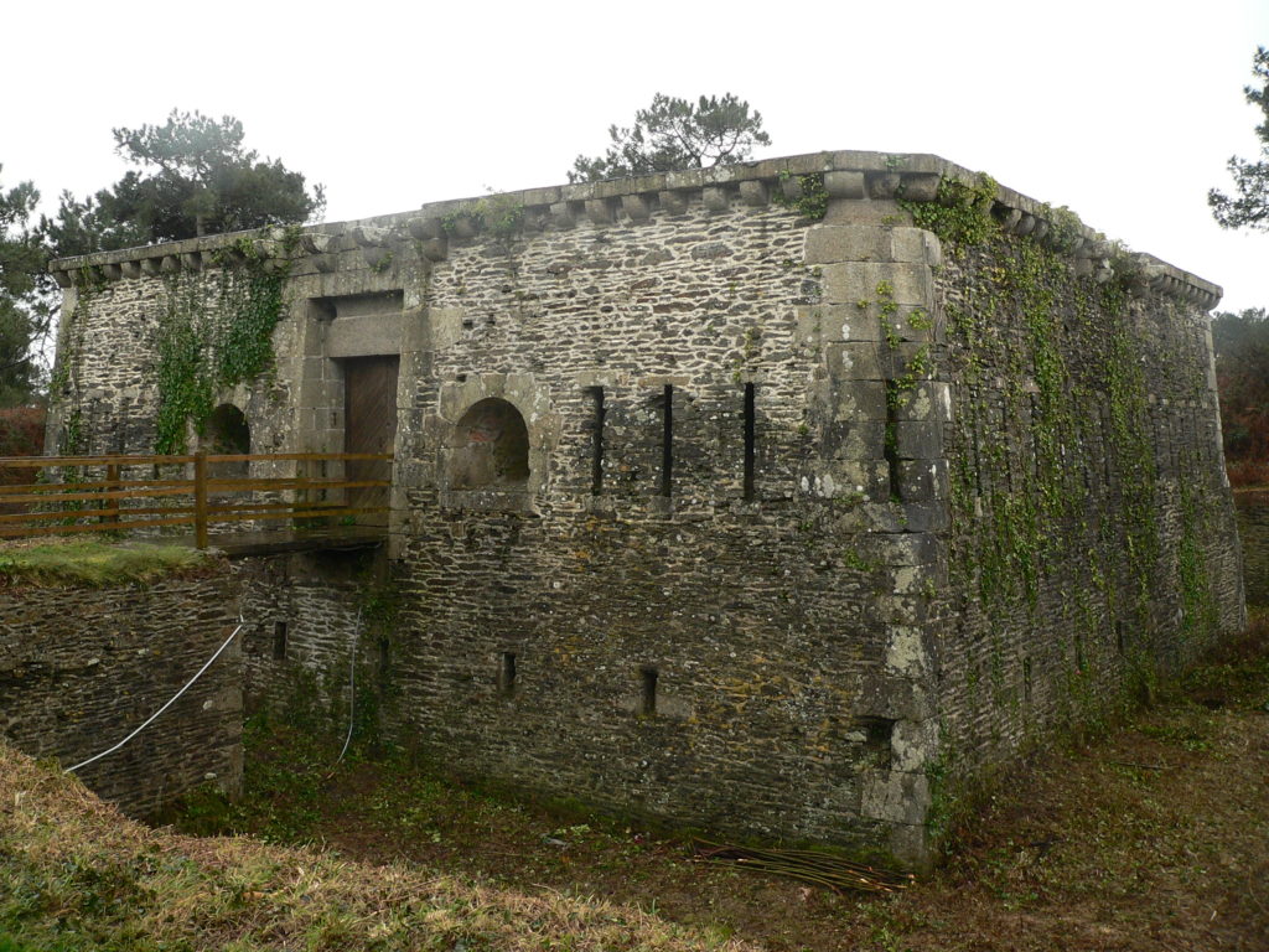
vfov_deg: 39.7
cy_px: 476
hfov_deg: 51.4
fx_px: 1320
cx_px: 634
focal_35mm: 36
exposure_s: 1/80
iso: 200
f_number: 2.8
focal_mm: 6
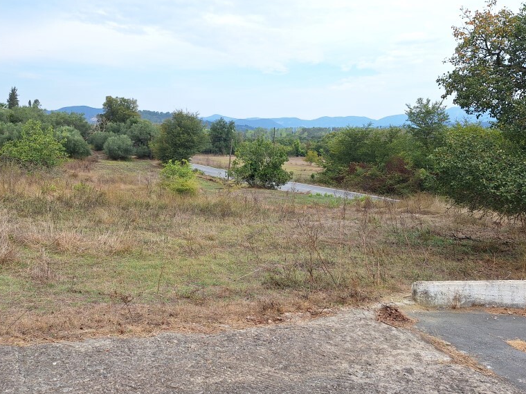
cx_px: 257
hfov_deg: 58.3
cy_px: 148
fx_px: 471
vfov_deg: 45.1
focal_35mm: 31
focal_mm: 5.54
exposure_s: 1/887
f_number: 1.8
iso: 40
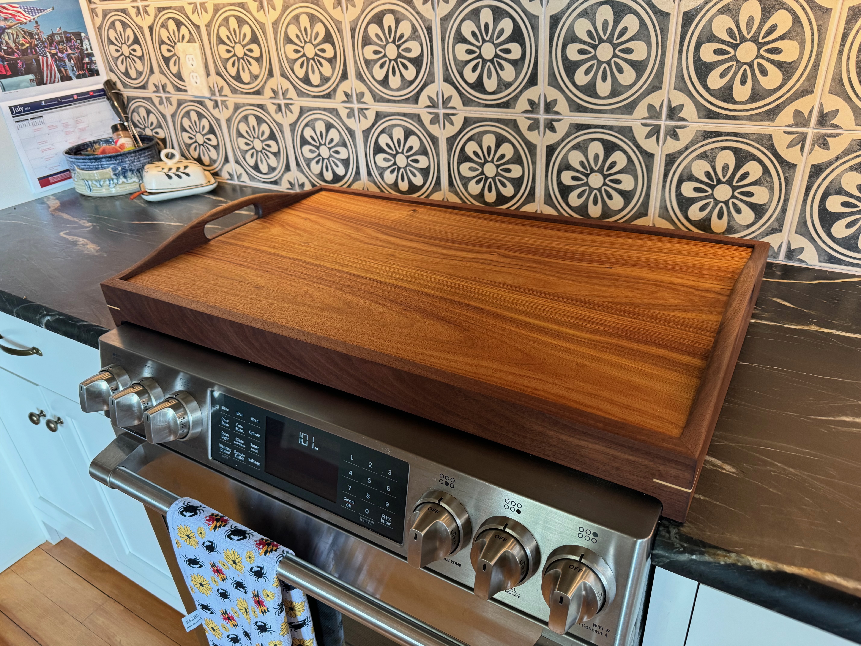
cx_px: 430
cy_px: 323
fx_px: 597
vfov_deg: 56.8
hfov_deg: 71.6
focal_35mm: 24
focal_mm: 6.76
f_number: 1.78
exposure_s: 1/60
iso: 250
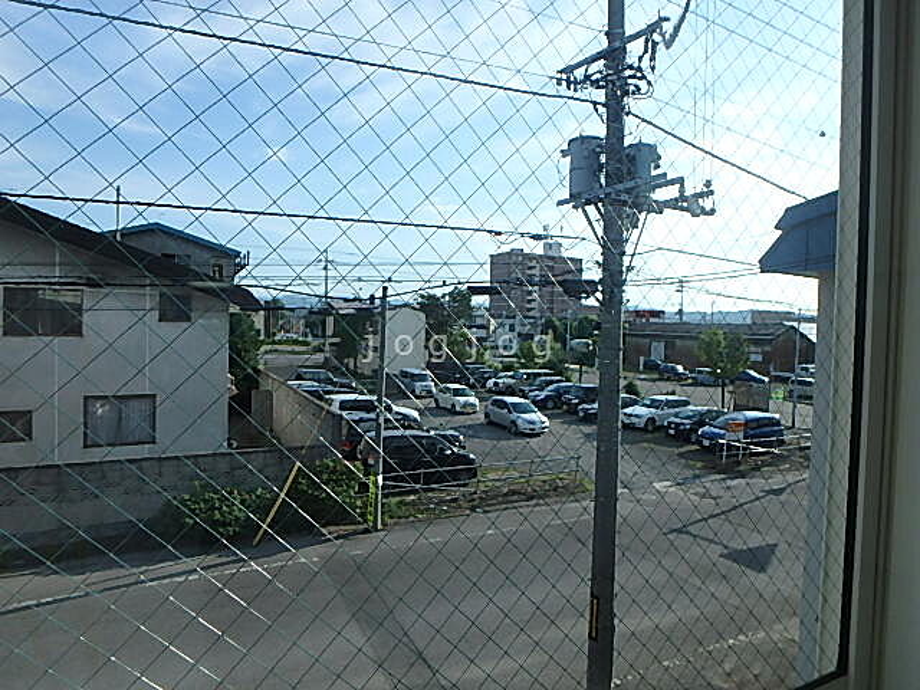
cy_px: 345
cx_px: 460
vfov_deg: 63.4
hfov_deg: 79.0
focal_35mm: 21
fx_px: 558
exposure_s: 1/1000
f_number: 3.5
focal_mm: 3.7
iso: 125
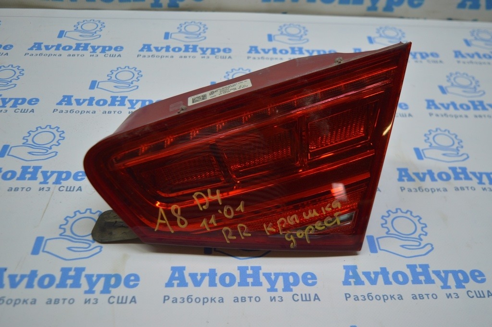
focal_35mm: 36
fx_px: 492
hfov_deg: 53.2
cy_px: 164
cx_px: 246
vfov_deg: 36.8
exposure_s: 1/125
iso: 400
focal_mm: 24
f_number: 4
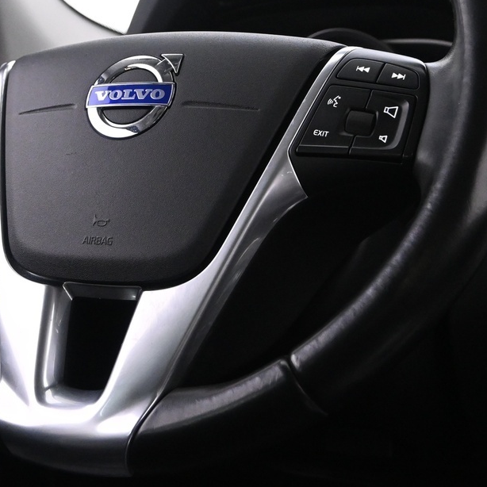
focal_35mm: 74
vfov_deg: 23.1
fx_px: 1178
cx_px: 167
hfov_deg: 23.3
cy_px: 127
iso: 2500
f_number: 4
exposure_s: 1/30
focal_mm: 22
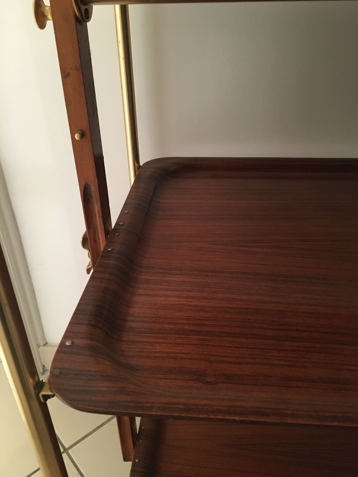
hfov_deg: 48.2
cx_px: 179
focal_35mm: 29
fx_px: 400
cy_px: 238
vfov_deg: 61.7
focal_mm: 4.15
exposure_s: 1/17
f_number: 2.2
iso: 200
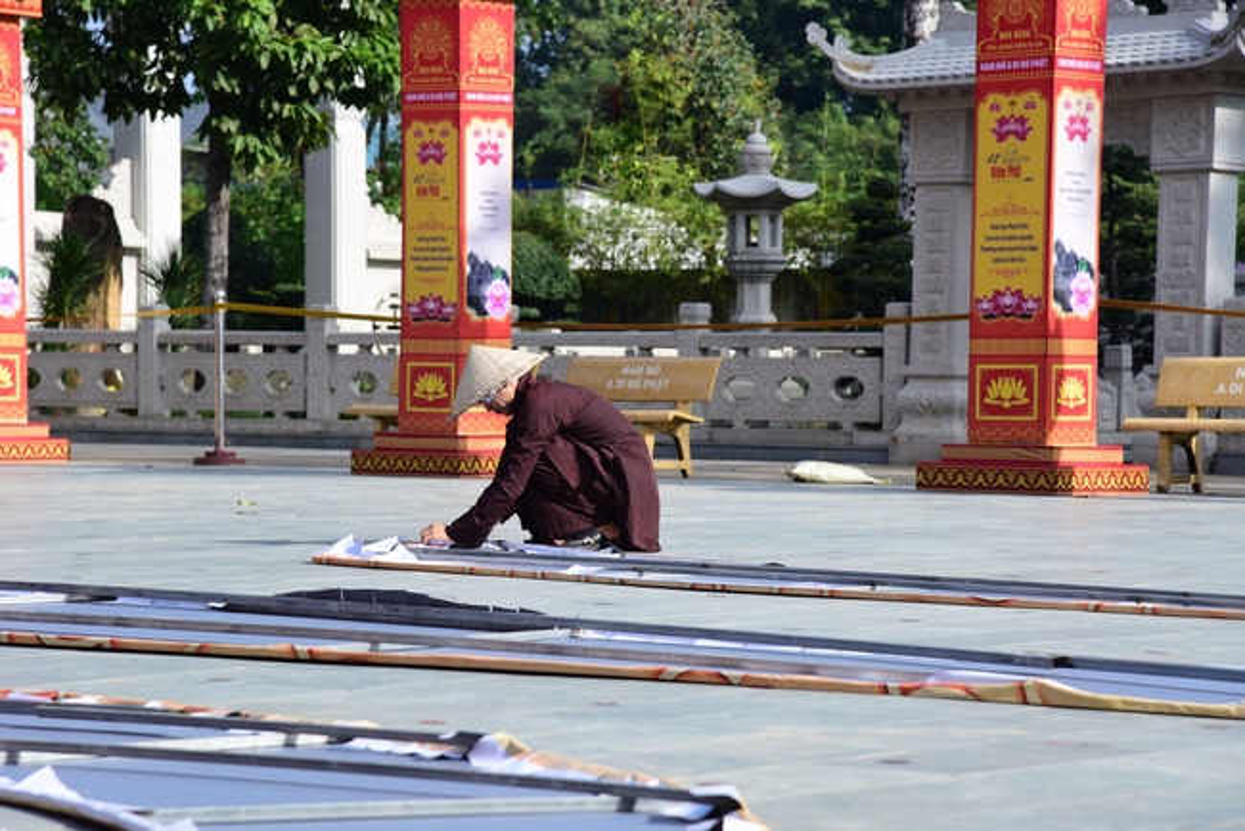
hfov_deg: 17.1
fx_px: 4152
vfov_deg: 11.4
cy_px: 416
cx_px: 622
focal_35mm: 120
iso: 200
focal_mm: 120
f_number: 8
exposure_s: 1/400
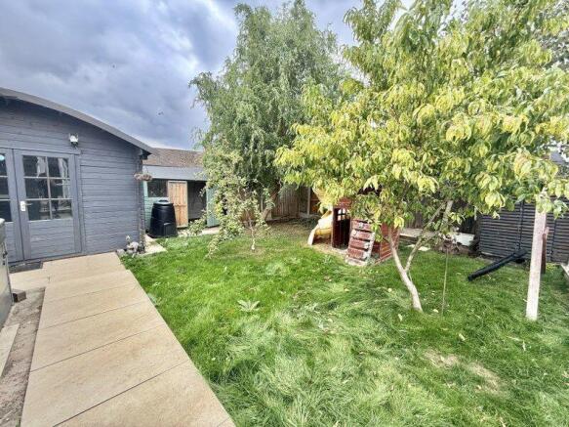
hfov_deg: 102.1
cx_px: 284
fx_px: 230
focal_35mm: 14
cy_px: 214
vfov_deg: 85.7
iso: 64
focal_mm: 2.22
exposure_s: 1/141
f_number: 2.2
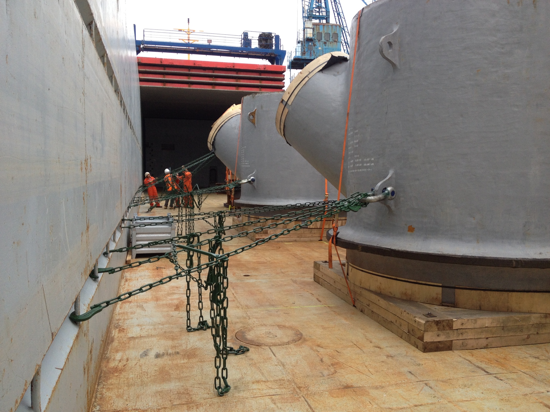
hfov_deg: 52.6
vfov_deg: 40.7
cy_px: 206
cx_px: 275
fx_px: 556
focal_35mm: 35
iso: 80
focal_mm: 4.28
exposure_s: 1/120
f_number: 2.4
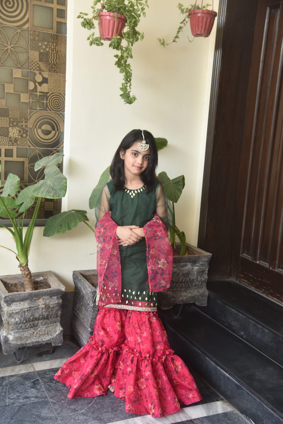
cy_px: 212
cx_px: 142
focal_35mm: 44
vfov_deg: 44.5
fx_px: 518
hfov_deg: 30.5
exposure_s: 1/80
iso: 400
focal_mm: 44
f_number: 4.5
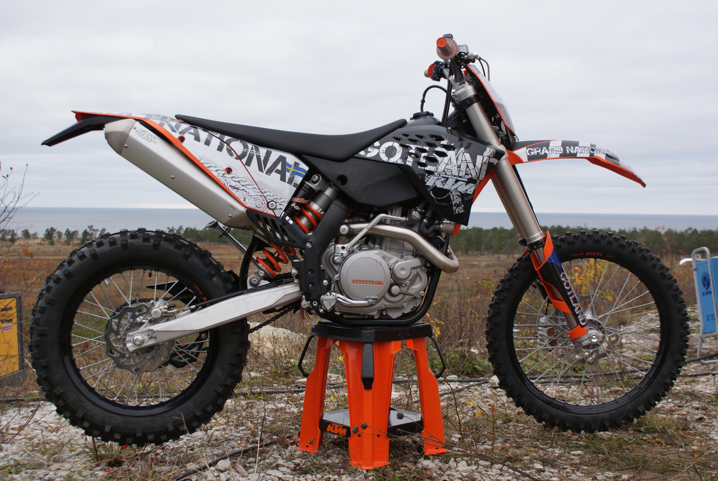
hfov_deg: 46.4
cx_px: 359
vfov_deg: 32.0
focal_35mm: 42
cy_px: 240
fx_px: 839
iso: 125
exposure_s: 1/50
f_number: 5
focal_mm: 28
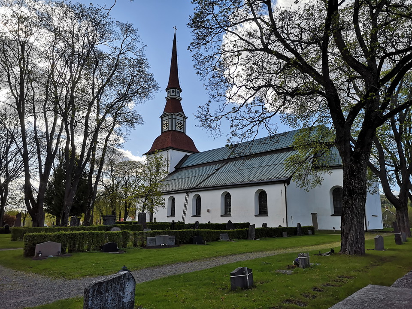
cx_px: 206
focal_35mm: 27
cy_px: 154
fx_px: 321
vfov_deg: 51.4
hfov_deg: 65.3
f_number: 1.8
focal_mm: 3.95
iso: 50
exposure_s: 1/2058
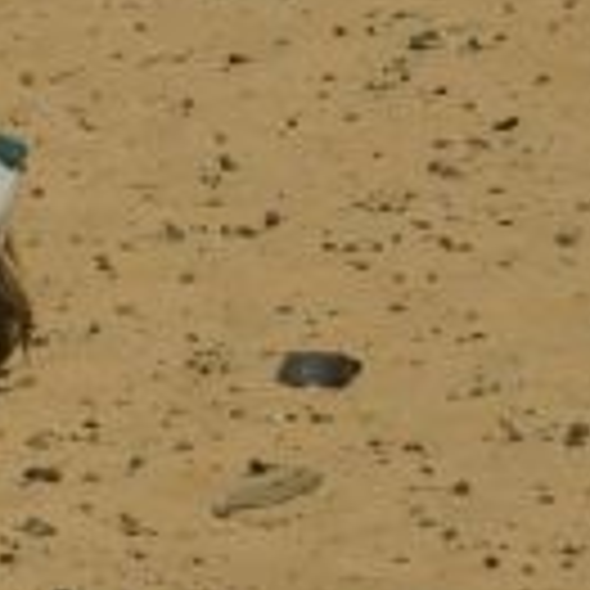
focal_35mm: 545
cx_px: -743
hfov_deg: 3.2
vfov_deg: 3.2
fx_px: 10509
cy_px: 205
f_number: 9
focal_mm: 70
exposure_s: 1/250
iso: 100
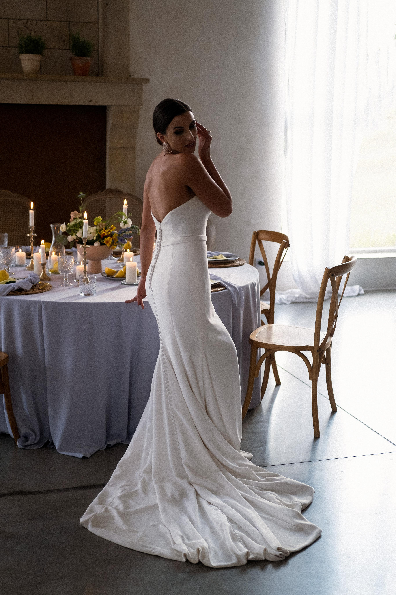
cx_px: 198
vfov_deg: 37.5
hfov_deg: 25.5
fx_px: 874
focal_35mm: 53
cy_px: 298
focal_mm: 35
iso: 800
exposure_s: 1/500
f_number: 2
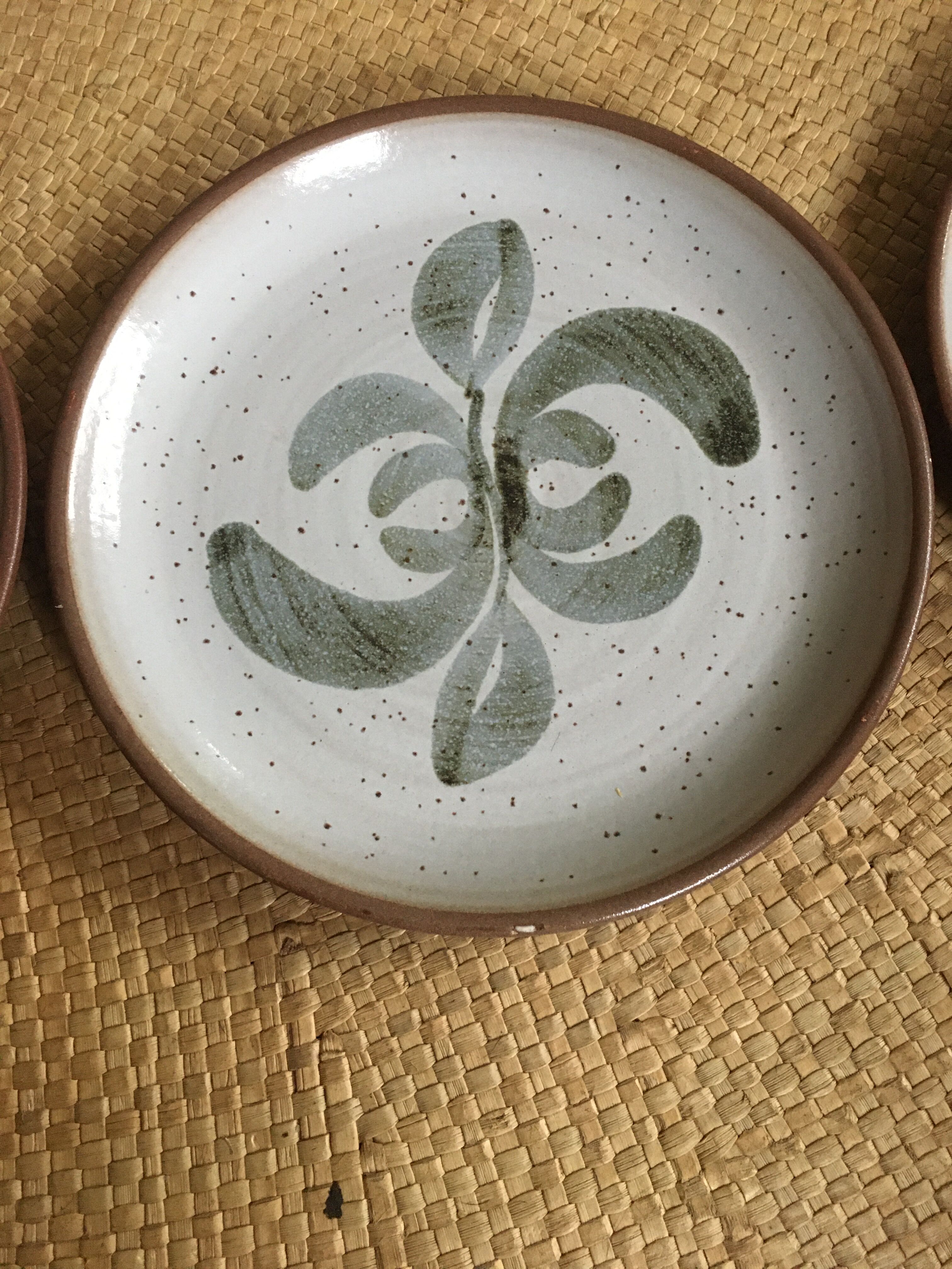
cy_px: 634
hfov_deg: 48.2
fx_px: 1063
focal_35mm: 29
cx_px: 476
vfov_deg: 61.7
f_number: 2.2
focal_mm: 4.15
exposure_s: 1/25
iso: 200
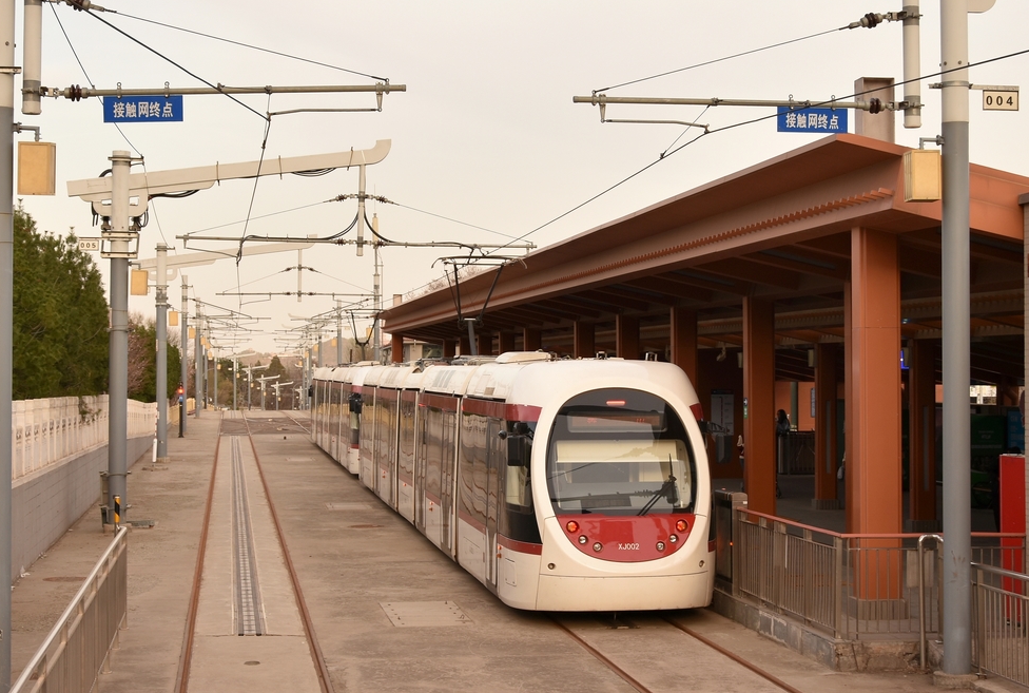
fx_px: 1691
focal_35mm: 59
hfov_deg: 33.8
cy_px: 273
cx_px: 520
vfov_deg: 23.1
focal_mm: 32
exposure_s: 1/125
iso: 125
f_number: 5.6
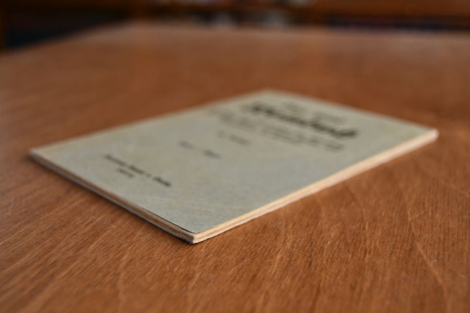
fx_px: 601
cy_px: 156
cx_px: 235
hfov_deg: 42.7
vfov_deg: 29.2
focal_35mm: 46
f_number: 4.2
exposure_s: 1/125
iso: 1100
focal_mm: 31
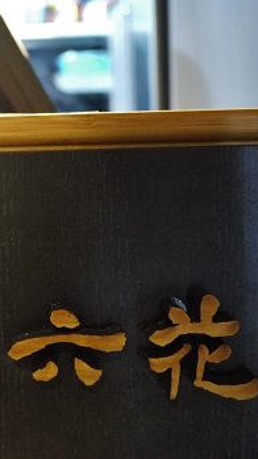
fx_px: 682
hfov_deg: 20.5
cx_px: -20
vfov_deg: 37.2
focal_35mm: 56
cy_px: 224
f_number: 2.5
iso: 800
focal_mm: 14
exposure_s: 1/30
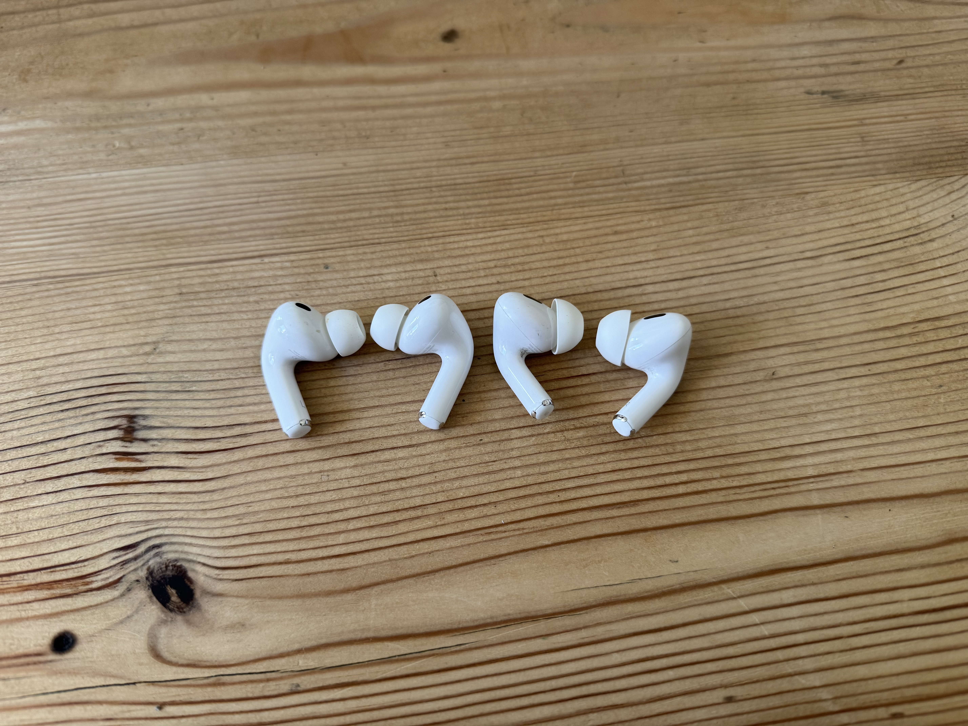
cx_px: 484
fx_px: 671
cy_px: 363
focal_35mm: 24
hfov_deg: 71.6
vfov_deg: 56.8
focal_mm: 6.76
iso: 200
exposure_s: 1/121
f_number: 1.78
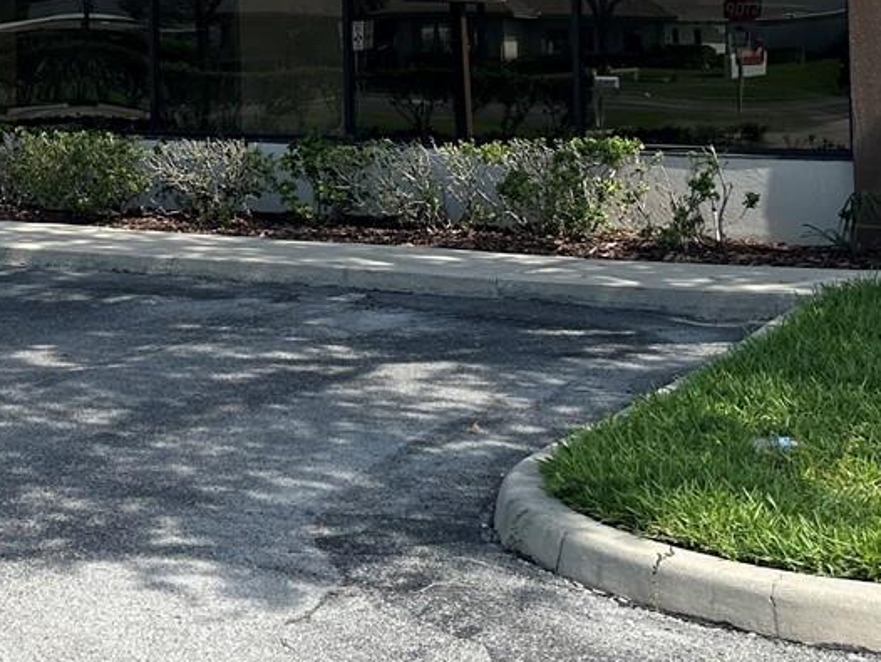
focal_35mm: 73
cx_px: 5
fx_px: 1859
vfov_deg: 19.4
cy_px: -62
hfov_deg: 25.4
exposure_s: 1/4016
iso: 80
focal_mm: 6.86
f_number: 1.78
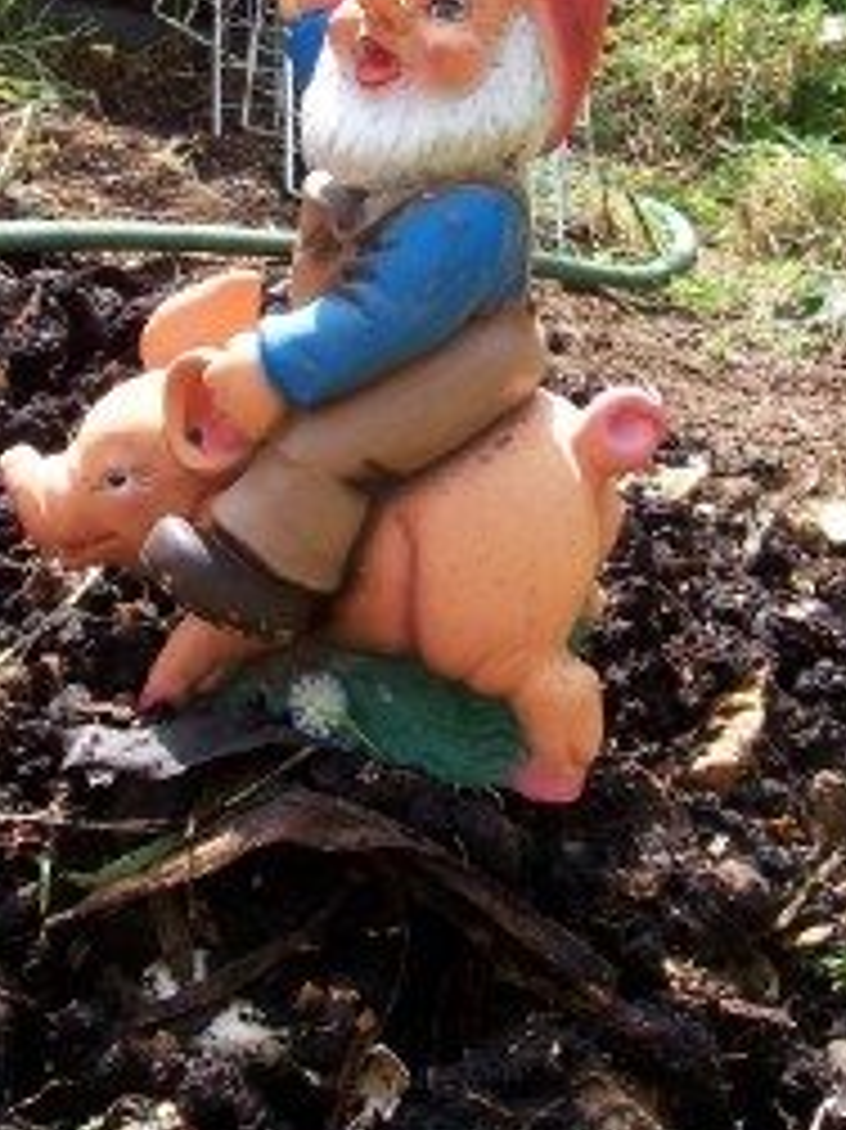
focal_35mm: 59
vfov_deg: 32.4
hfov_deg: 24.8
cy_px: 351
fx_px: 1924
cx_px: 382
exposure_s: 1/125
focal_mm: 5.6
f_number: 5.6
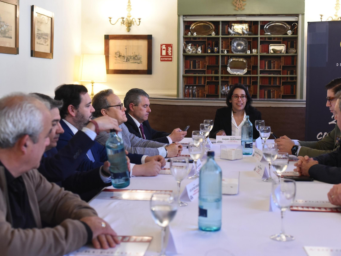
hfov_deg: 34.9
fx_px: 542
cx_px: 149
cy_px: 130
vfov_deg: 26.6
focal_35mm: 55
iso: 4000
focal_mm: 50
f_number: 4.5
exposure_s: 1/125
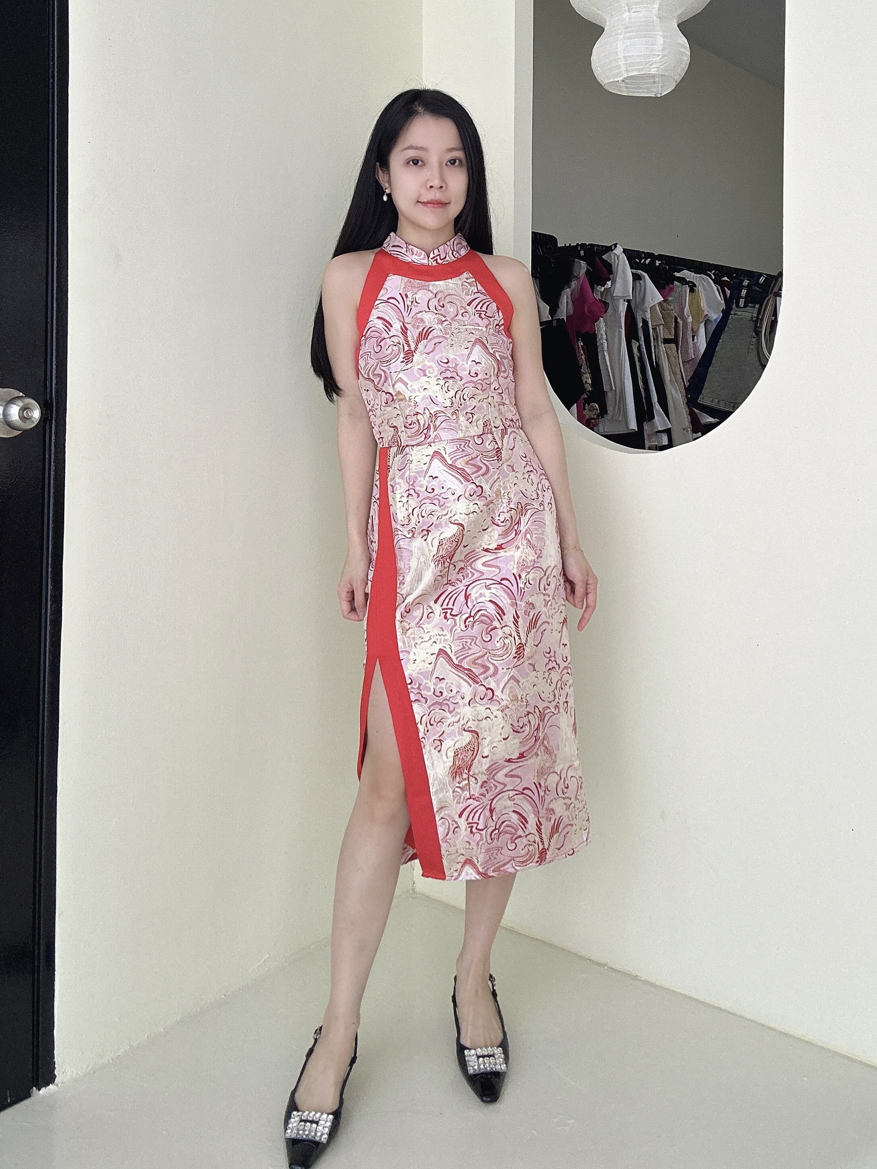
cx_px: 438
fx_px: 777
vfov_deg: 73.9
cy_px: 584
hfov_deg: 58.9
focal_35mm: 23
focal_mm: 2.69
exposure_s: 1/112
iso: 80
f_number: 1.9
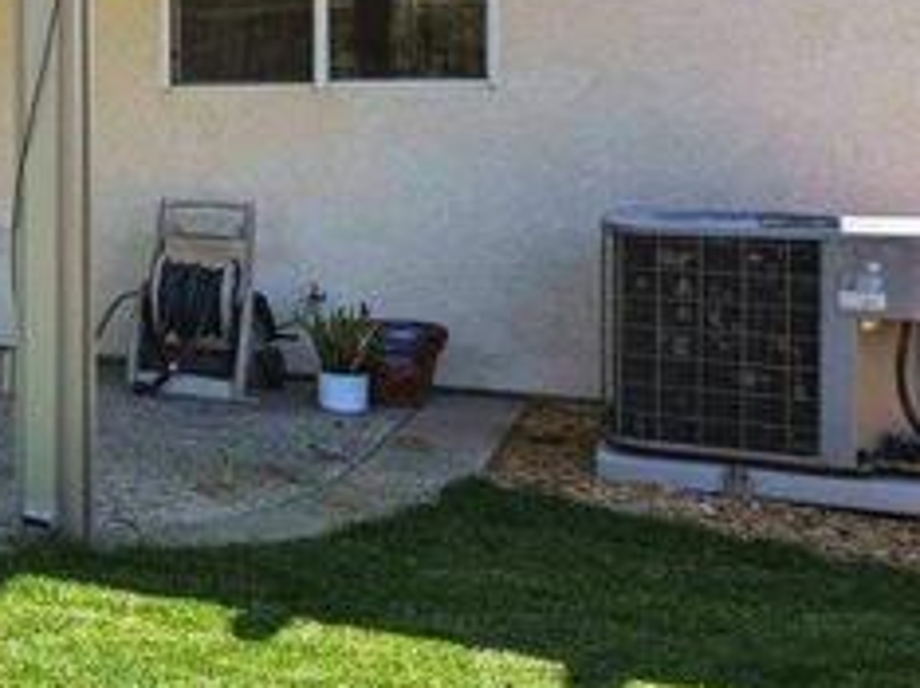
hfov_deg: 19.7
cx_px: -873
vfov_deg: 24.2
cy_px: 90
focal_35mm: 59
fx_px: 1566
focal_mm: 14
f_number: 6.3
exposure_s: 1/60
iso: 100
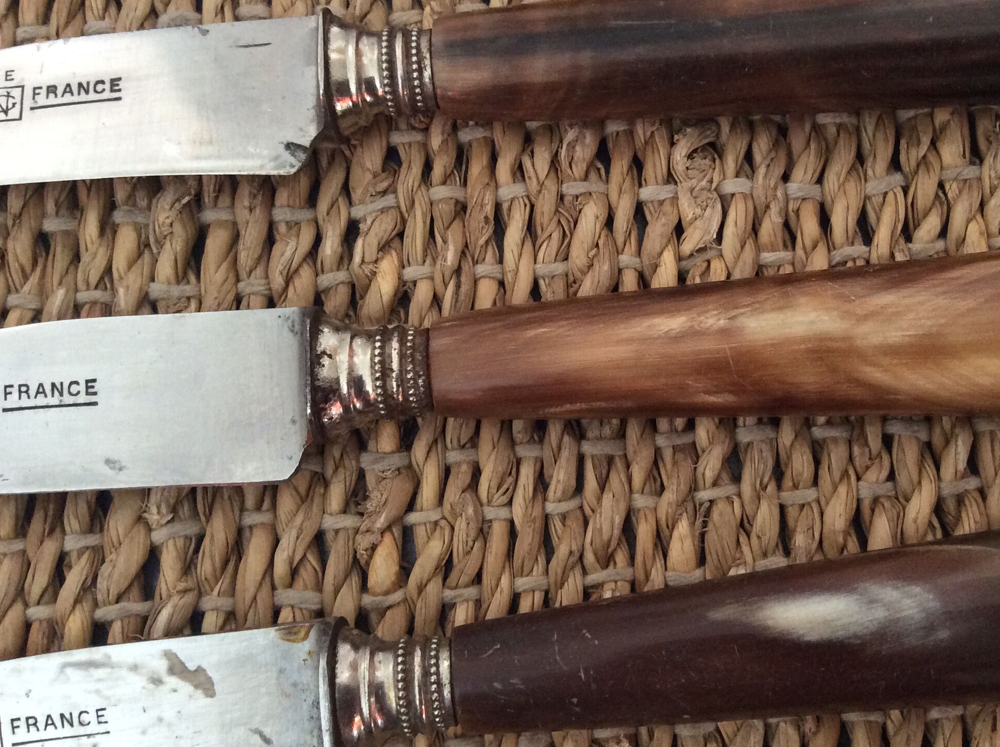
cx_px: 650
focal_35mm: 43
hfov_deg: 43.4
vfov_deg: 33.5
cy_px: 335
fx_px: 1240
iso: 200
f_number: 2.4
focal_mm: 3.3
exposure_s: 1/25
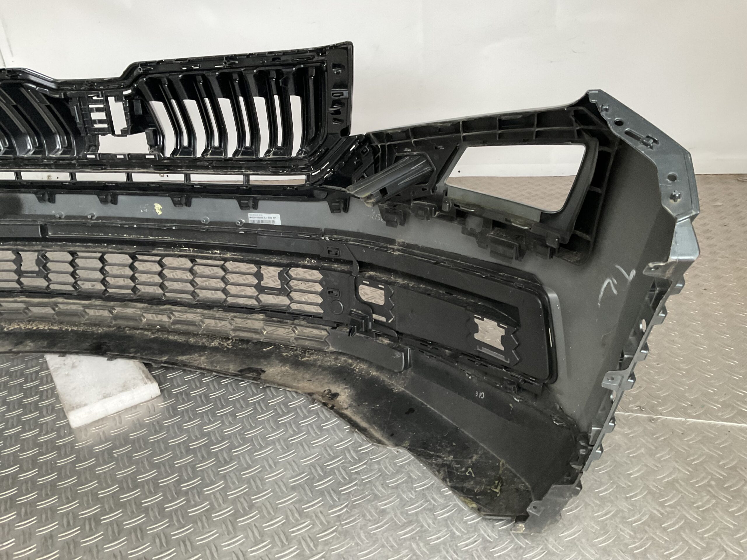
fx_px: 626
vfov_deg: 48.2
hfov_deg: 61.7
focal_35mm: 29
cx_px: 374
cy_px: 280
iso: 200
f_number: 1.8
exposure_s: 1/33
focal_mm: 3
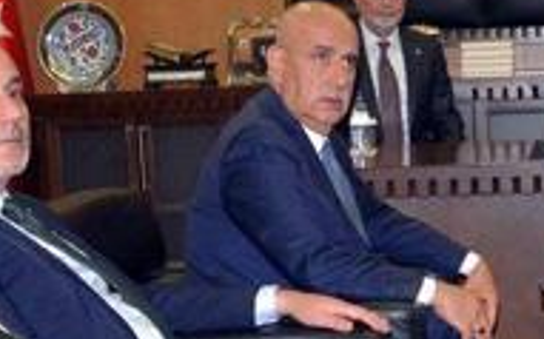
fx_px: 1703
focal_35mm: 115
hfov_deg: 16.8
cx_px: 769
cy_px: 234
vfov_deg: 11.3
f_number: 8
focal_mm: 28
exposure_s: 1/60
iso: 5000
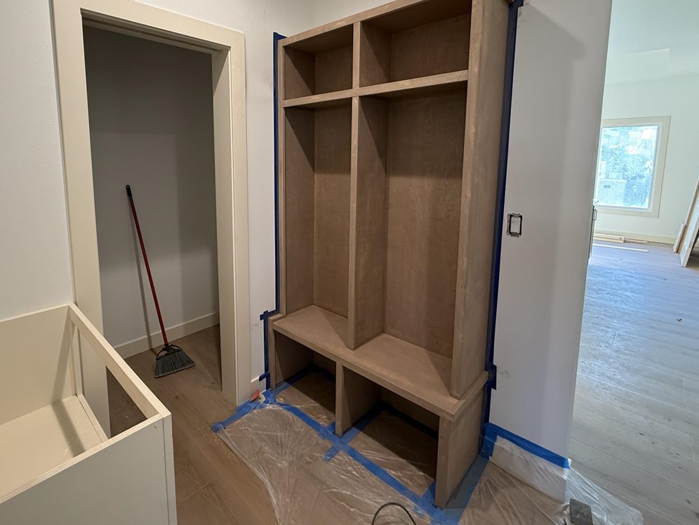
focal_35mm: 18
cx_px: 303
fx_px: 363
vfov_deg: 70.6
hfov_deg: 87.3
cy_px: 200
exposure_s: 1/60
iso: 250
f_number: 2.2
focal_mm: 2.22
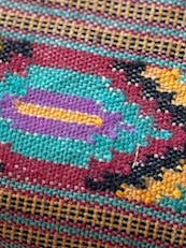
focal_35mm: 207
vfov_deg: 9.5
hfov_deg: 7.1
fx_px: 1484
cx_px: -97
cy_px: 17
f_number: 1.78
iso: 100
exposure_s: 1/115
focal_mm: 6.76
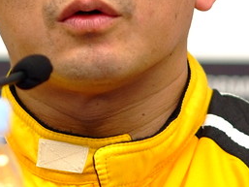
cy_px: -11
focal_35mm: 727
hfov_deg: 2.7
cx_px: 89
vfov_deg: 2.0
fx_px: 5232
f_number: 2.8
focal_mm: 180
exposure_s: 1/250
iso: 800
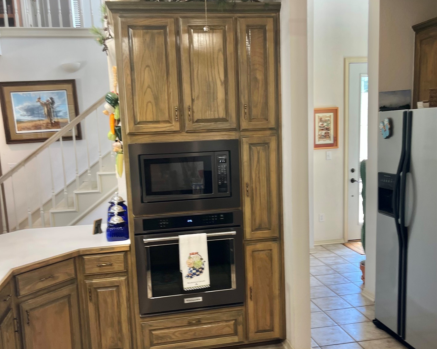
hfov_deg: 52.9
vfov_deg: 43.2
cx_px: 218
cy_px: 202
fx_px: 440
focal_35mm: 34
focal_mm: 5.1
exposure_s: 1/120
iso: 125
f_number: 1.6
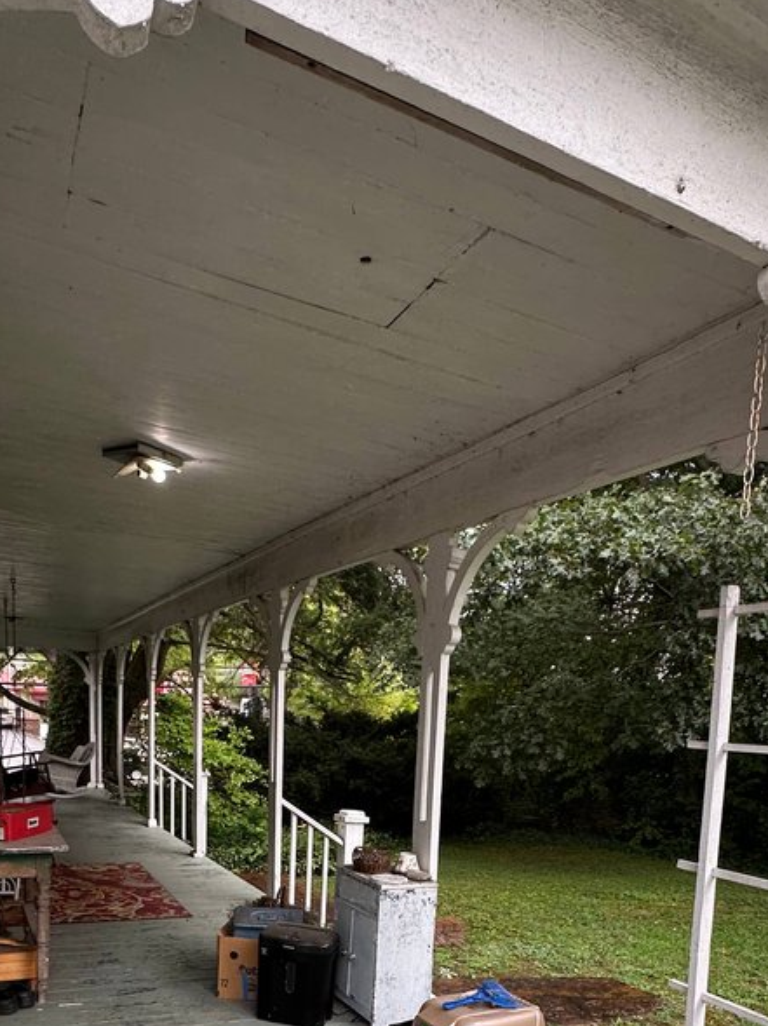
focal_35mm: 27
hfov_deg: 51.3
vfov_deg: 59.5
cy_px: 840
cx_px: 360
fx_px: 800
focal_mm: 2.22
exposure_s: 1/120
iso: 50
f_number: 2.2
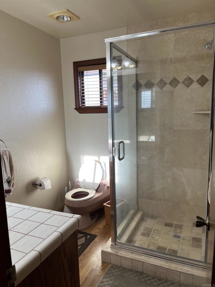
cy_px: 144
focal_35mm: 26
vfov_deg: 67.3
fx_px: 215
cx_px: 108
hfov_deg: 53.1
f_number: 1.6
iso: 40
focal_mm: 5.1
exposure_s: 1/120
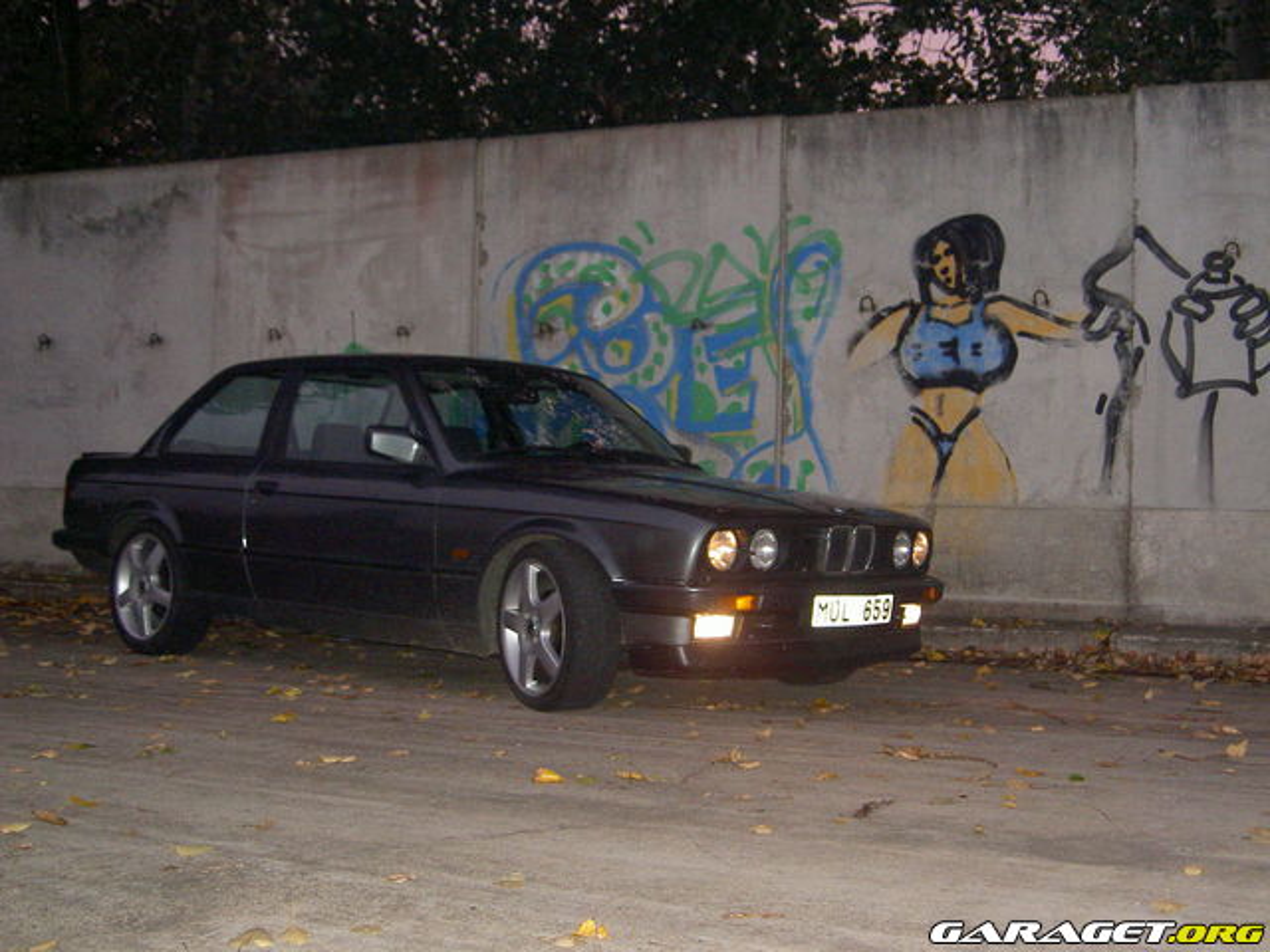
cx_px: 635
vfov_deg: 32.9
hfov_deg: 42.9
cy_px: 476
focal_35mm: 44
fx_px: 1614
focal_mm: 9
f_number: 2.9
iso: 100
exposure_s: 1/64.1
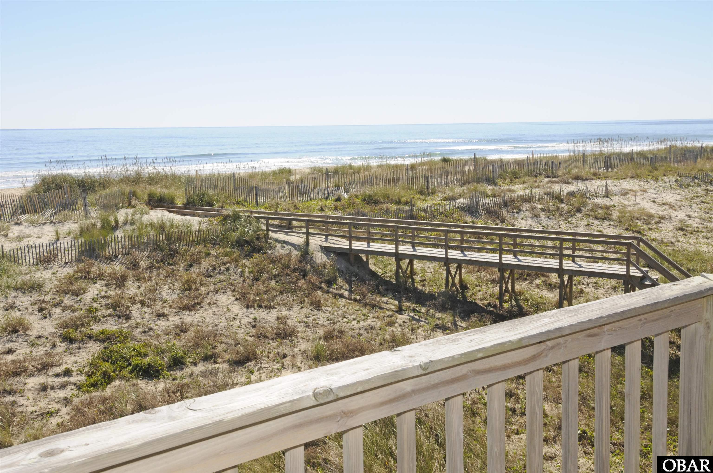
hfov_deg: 53.2
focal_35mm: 36
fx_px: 712
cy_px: 236
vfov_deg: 36.8
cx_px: 356
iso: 400
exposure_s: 1/250
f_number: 18
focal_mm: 24
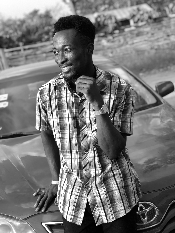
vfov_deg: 33.8
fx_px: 384
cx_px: 88
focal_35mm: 57
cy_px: 116
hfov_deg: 25.7
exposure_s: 1/120
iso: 20
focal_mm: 6.6
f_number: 2.8
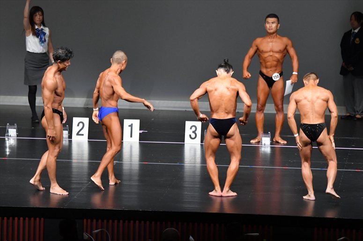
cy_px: 120
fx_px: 2268
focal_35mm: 225
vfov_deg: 6.1
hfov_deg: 9.2
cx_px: 182
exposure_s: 1/400
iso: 5000
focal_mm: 150
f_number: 5.6
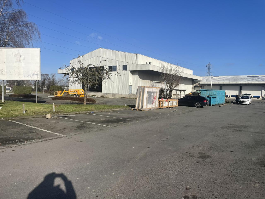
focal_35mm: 26
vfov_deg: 53.1
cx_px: 132
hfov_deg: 67.3
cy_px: 100
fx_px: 199
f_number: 1.6
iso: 32
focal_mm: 4.2
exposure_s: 1/5556
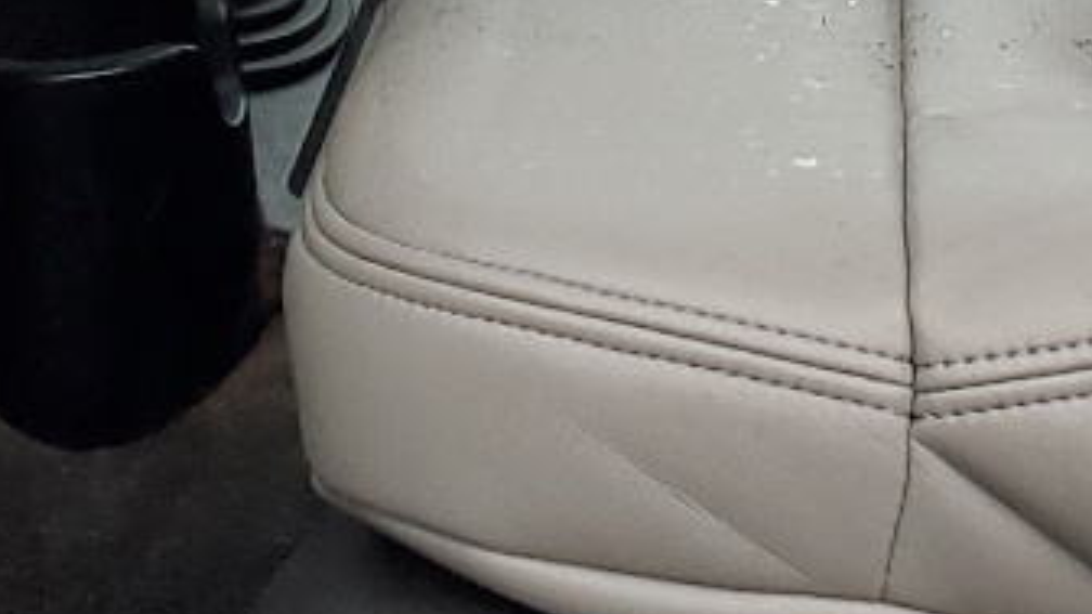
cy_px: -533
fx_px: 3909
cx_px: 894
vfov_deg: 8.6
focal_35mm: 135
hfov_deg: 15.8
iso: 74
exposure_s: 1/120
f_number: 1.5
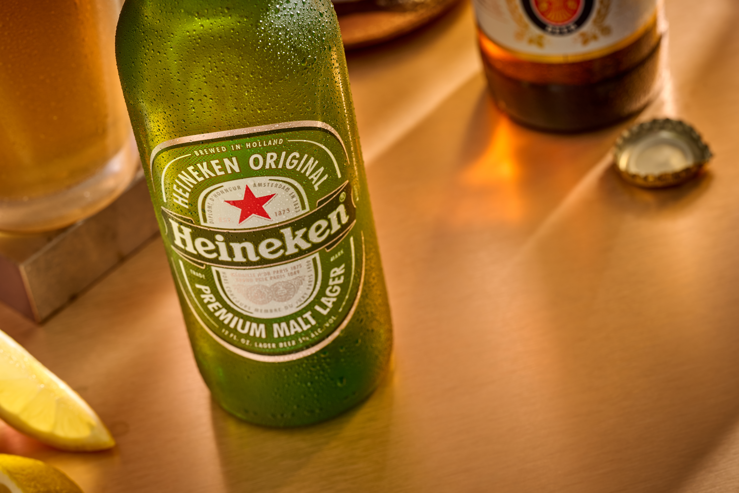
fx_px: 2155
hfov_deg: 19.5
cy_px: 246
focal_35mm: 105
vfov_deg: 13.0
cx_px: 370
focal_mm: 105
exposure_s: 1/160
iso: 100
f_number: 11
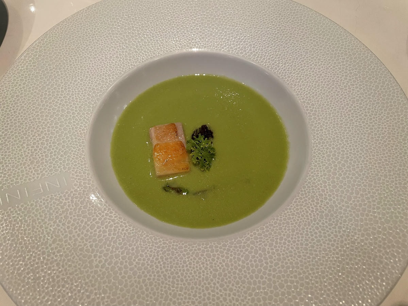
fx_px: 306
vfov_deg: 53.1
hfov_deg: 67.3
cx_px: 204
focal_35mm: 26
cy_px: 153
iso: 200
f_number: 1.6
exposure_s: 1/60
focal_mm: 4.2
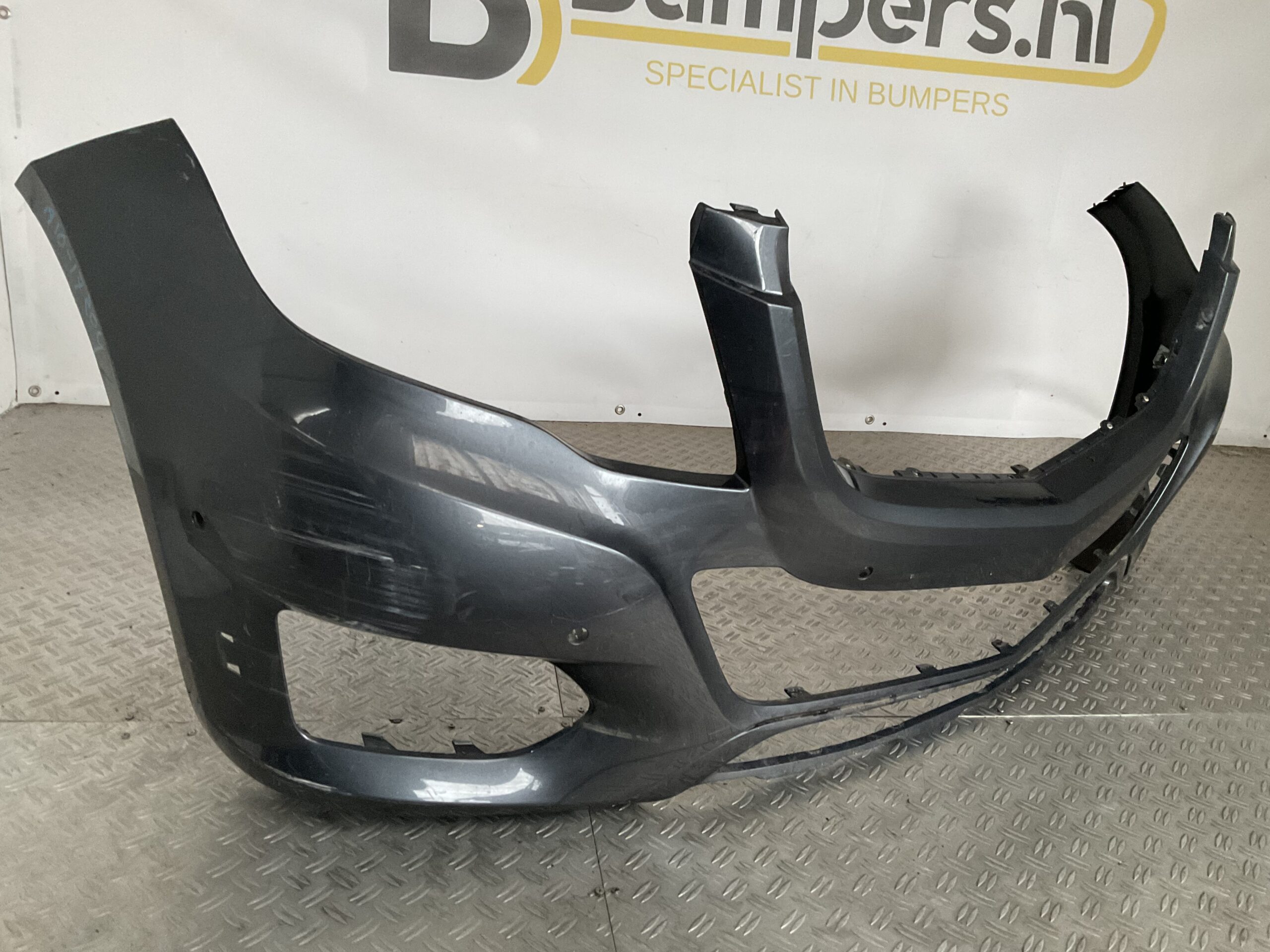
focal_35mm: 29
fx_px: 1064
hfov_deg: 61.7
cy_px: 476
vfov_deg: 48.2
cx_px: 635
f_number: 1.8
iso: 250
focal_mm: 3
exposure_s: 1/60
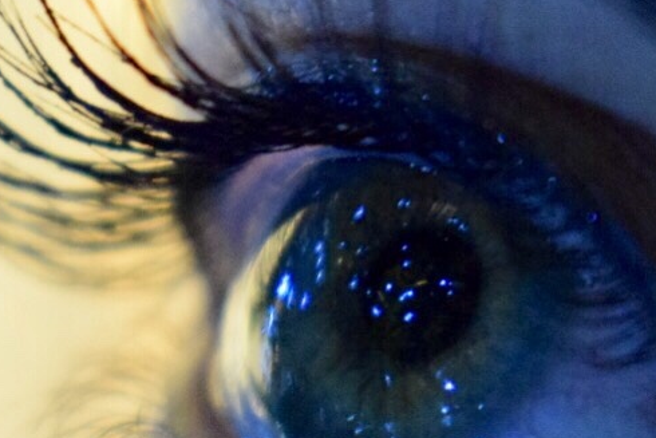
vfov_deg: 6.0
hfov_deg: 9.0
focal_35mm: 228
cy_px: 332
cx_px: 296
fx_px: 4156
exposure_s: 1/40
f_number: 5.3
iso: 6400
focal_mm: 46
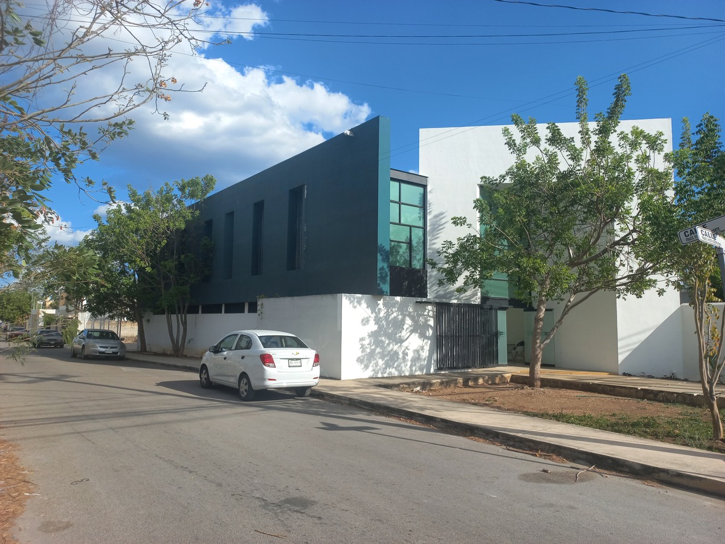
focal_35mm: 25
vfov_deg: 54.9
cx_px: 362
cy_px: 272
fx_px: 524
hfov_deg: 69.4
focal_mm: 4.6
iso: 25
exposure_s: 1/678
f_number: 1.8
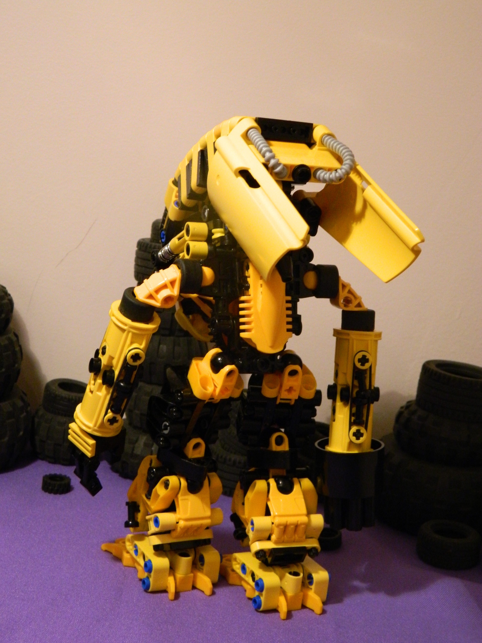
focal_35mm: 70
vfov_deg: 27.8
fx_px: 1300
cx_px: 241
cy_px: 322
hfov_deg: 21.0
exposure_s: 1/20
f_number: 4
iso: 400
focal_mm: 12.6
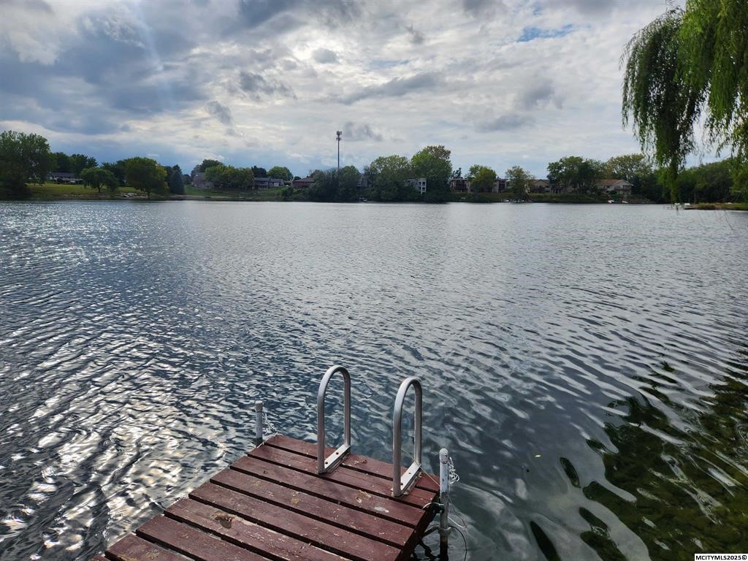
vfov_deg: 58.9
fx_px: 497
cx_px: 374
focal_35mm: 23
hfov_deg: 73.9
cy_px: 280
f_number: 1.8
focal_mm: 5.4
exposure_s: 1/2410
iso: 20
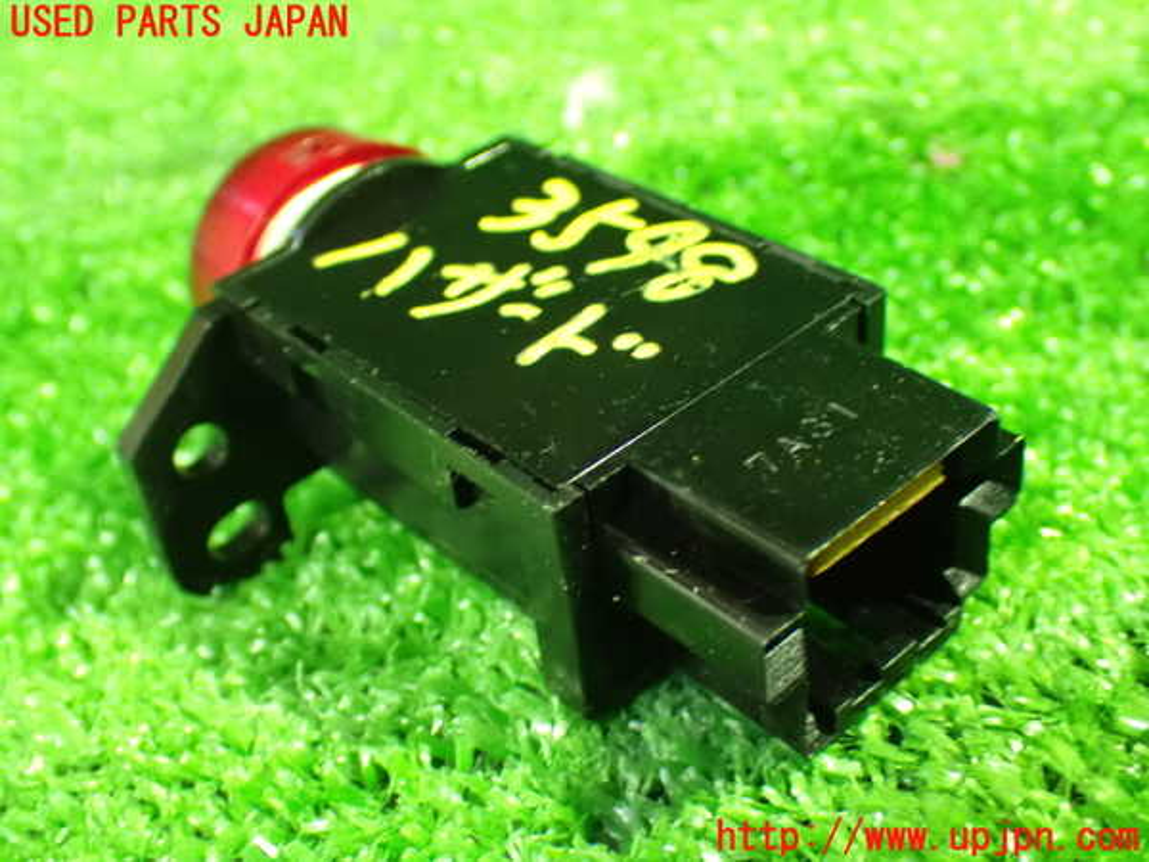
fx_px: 1460
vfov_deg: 32.9
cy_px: 431
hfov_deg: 42.9
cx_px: 574
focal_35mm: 44
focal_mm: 7.84
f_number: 2.9
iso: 1600
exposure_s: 1/15
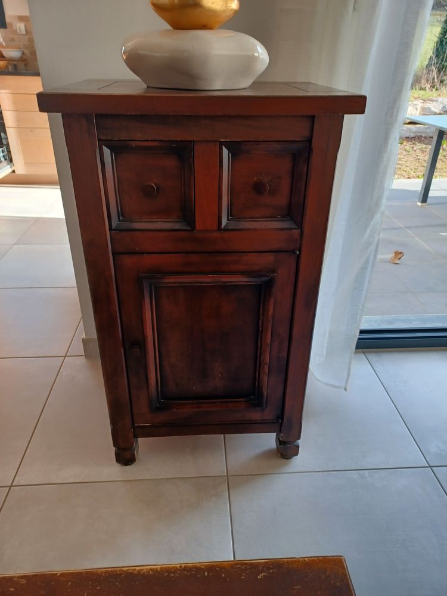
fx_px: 430
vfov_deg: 69.4
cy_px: 298
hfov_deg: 54.9
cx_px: 224
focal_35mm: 25
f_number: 1.8
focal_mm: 4.6
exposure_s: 1/49
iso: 80
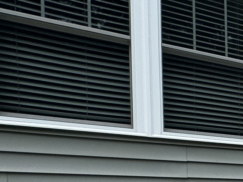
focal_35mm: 62
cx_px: 510
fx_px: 435
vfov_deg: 22.0
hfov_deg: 18.0
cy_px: 216
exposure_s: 1/707
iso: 40
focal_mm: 2.22
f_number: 2.2
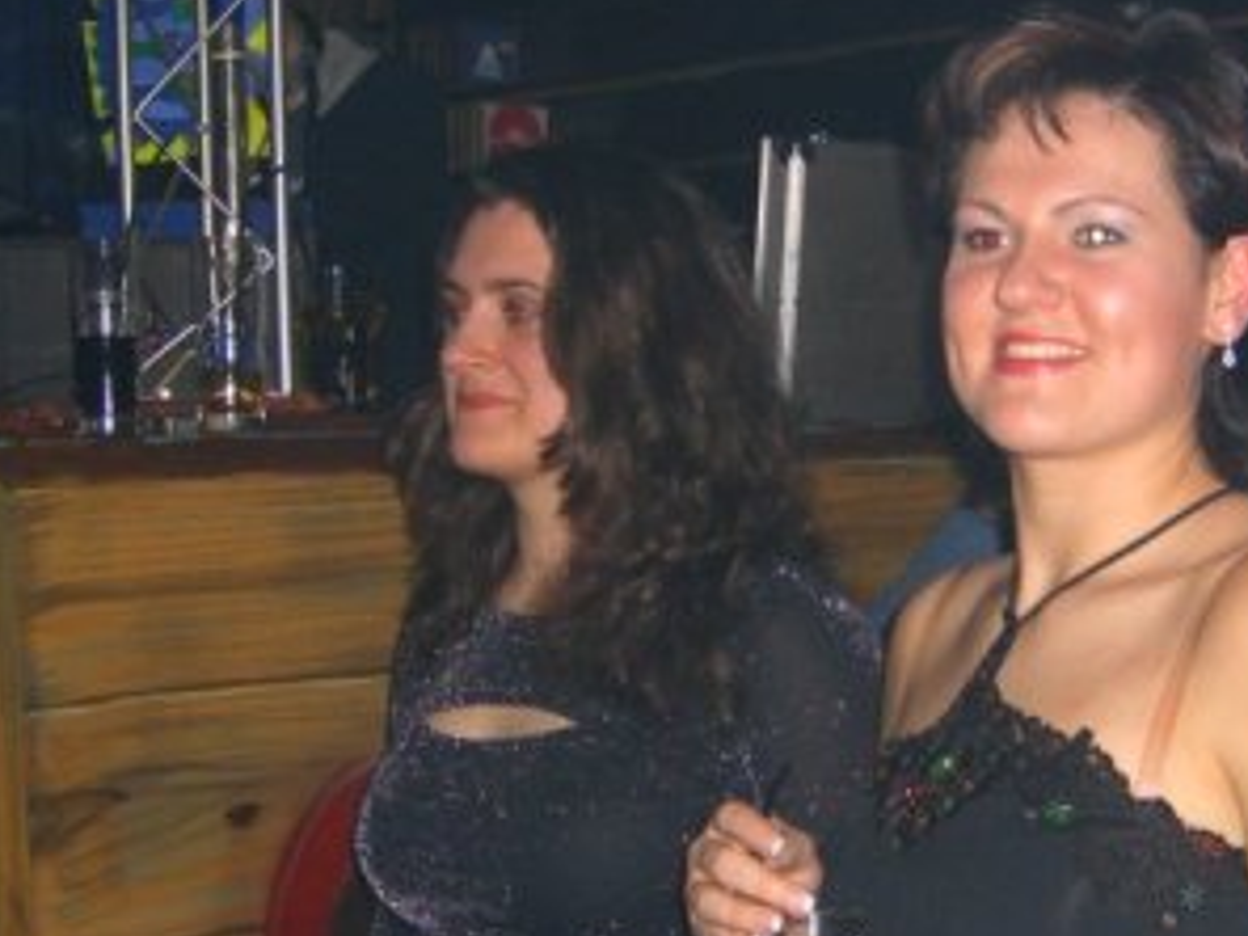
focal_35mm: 77
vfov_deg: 19.1
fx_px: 2776
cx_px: 822
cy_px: 654
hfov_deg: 25.2
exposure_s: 1/60
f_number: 2.8
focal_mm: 7.9
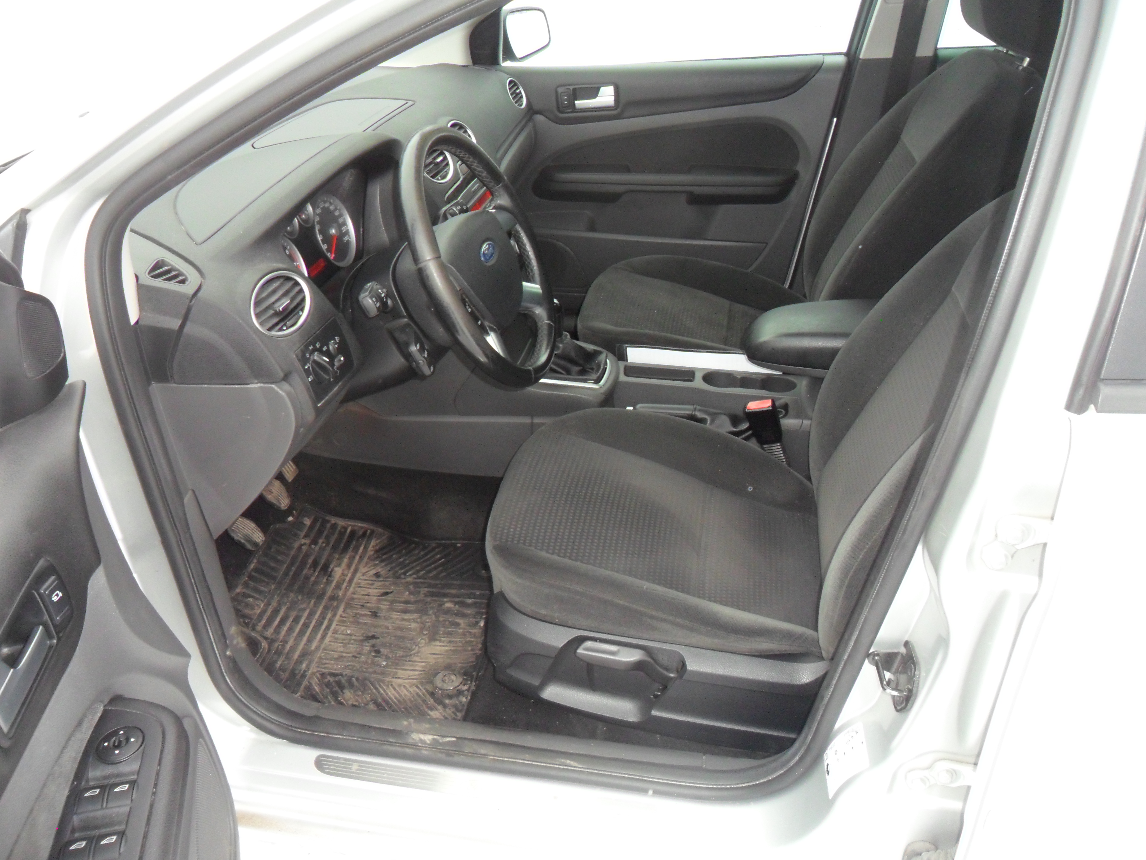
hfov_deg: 65.3
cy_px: 430
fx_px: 894
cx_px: 573
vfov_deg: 51.4
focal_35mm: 27
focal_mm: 4.9
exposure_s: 1/45
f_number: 3.5
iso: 160
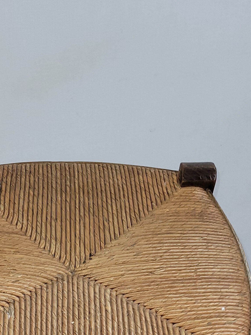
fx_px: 667
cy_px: 420
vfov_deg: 24.9
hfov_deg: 21.0
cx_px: 46
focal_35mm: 69
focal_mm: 5.4
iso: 125
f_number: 1.8
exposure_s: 1/33
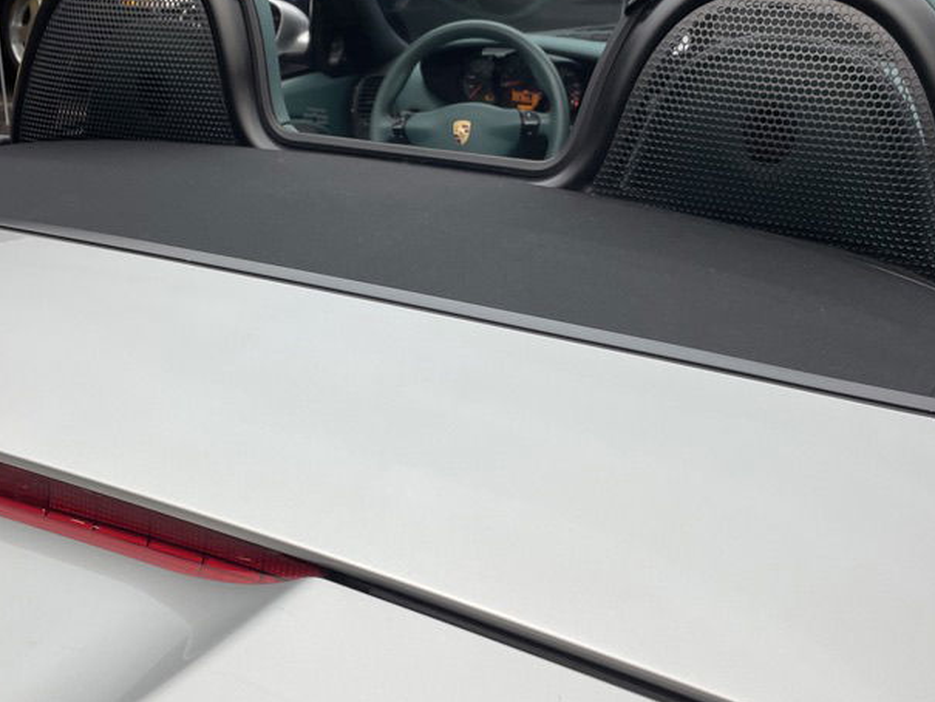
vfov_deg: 32.9
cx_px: 383
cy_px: 323
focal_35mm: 44
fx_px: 1189
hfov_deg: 42.8
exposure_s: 1/100
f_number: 1.6
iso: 32
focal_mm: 4.2
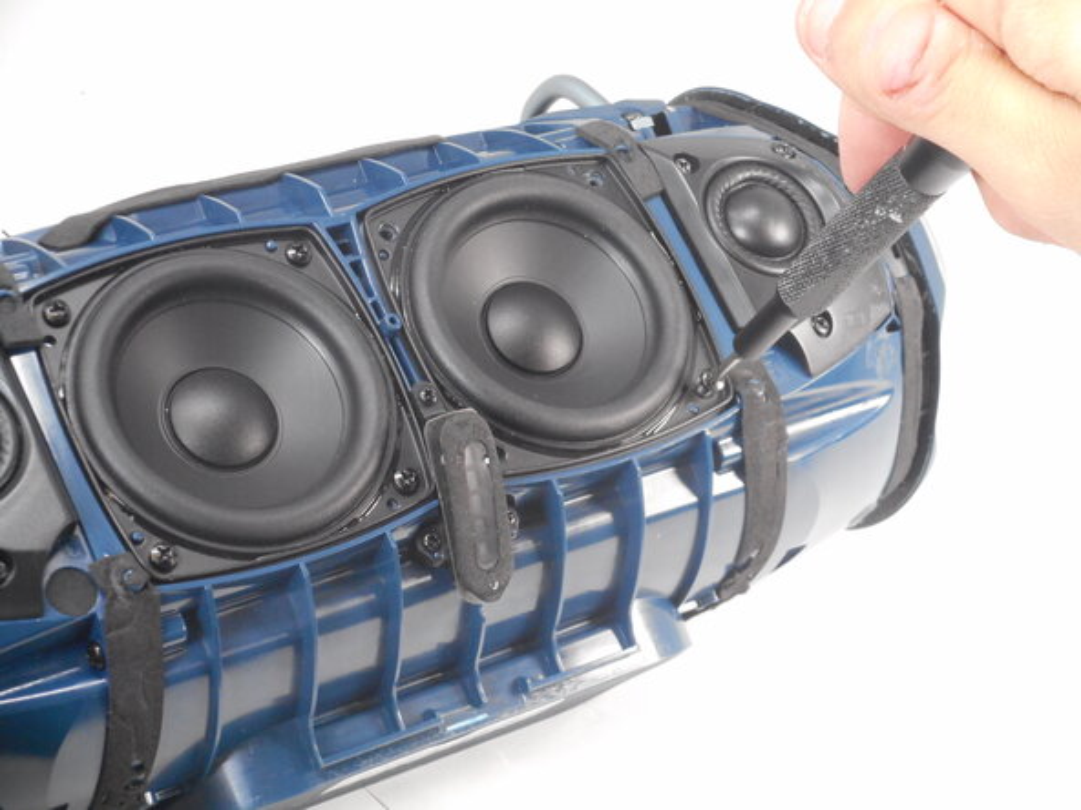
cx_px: 540
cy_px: 405
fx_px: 2779
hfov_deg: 22.0
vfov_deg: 16.6
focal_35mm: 89
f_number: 5.6
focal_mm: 15.9
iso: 560
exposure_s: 1/60
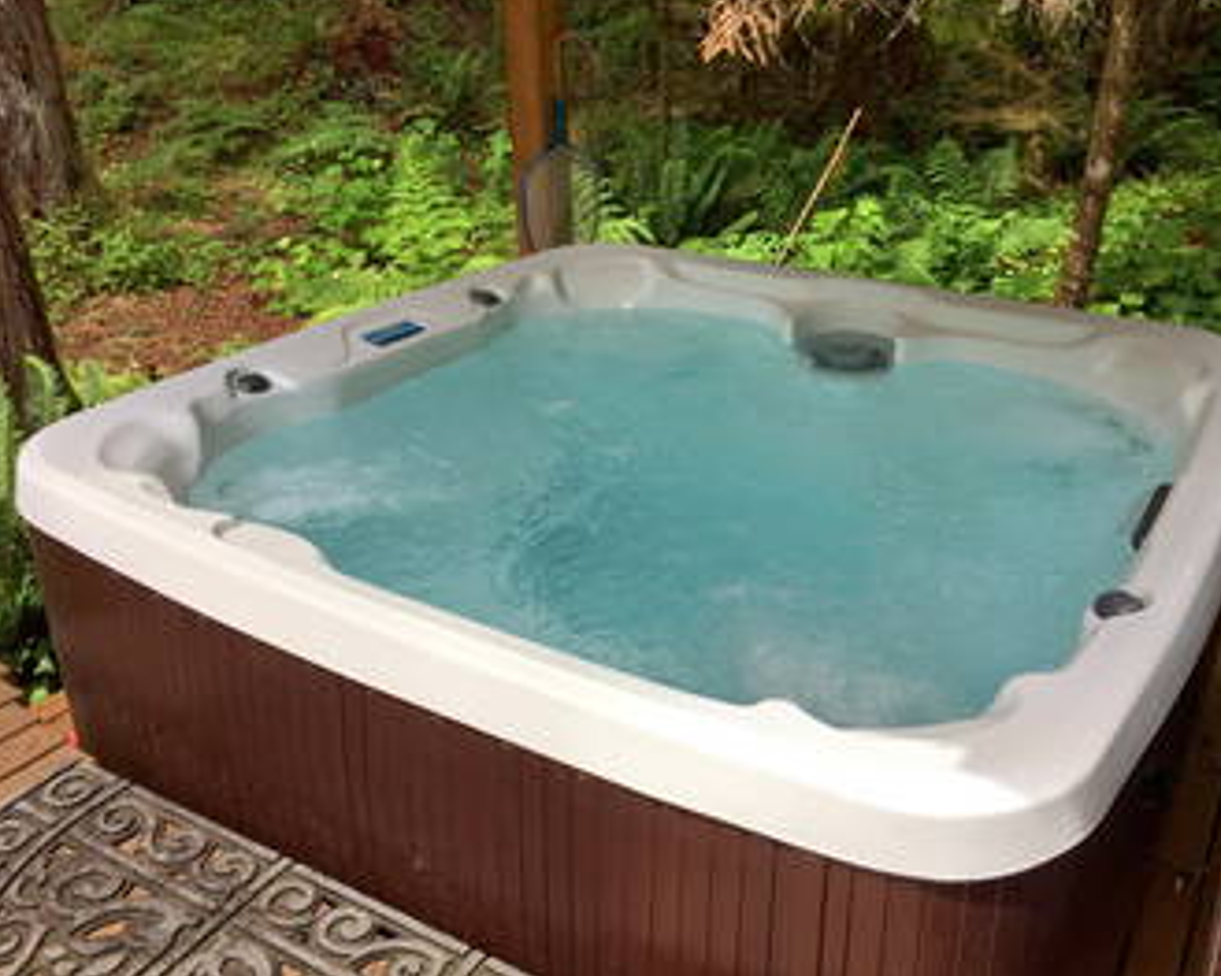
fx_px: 1120
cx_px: 653
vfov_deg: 47.1
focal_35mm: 31
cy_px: 482
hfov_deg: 57.1
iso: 32
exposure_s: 1/618
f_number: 2.2
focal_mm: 4.15
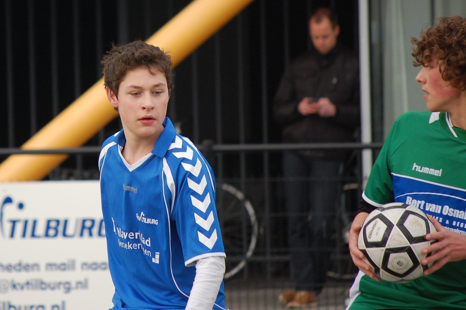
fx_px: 3878
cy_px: 155
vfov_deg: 4.6
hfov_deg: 6.9
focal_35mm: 300
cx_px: 233
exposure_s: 1/500
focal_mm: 200
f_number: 5.6
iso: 500
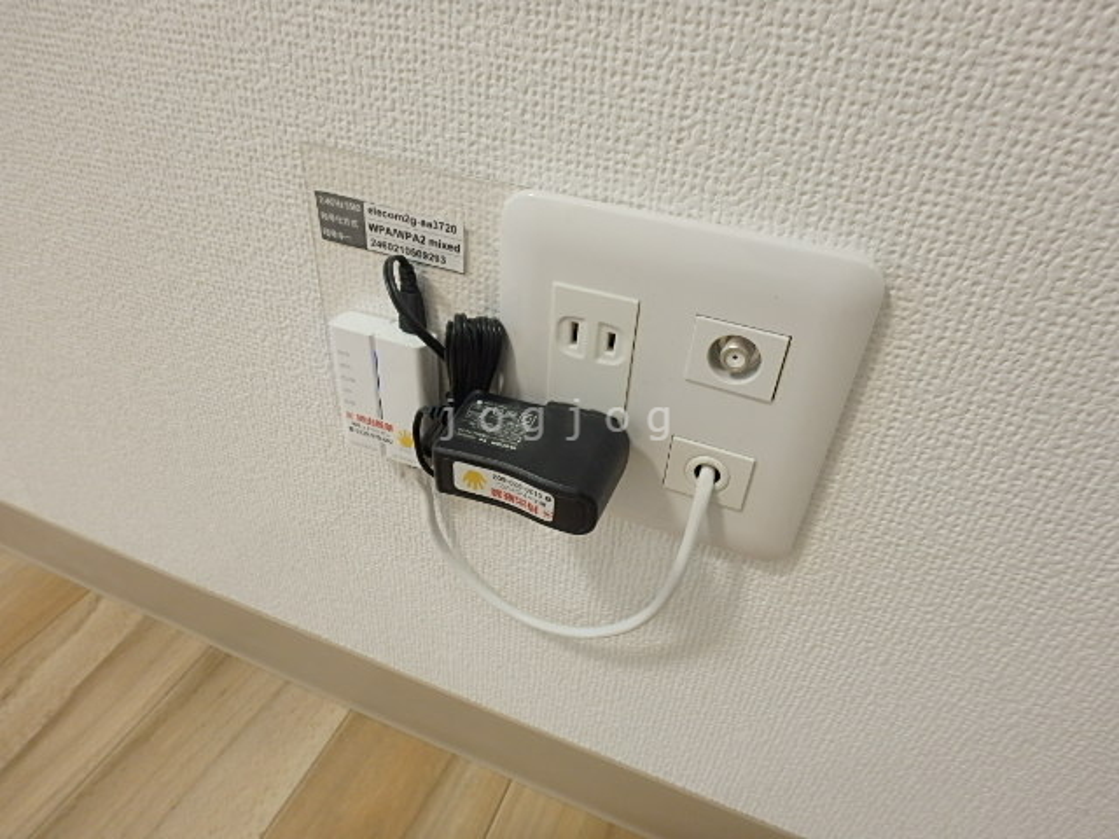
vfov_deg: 63.4
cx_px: 560
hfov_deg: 79.0
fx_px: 679
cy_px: 420
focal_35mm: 21
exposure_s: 1/30
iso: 250
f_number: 3.5
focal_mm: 3.7
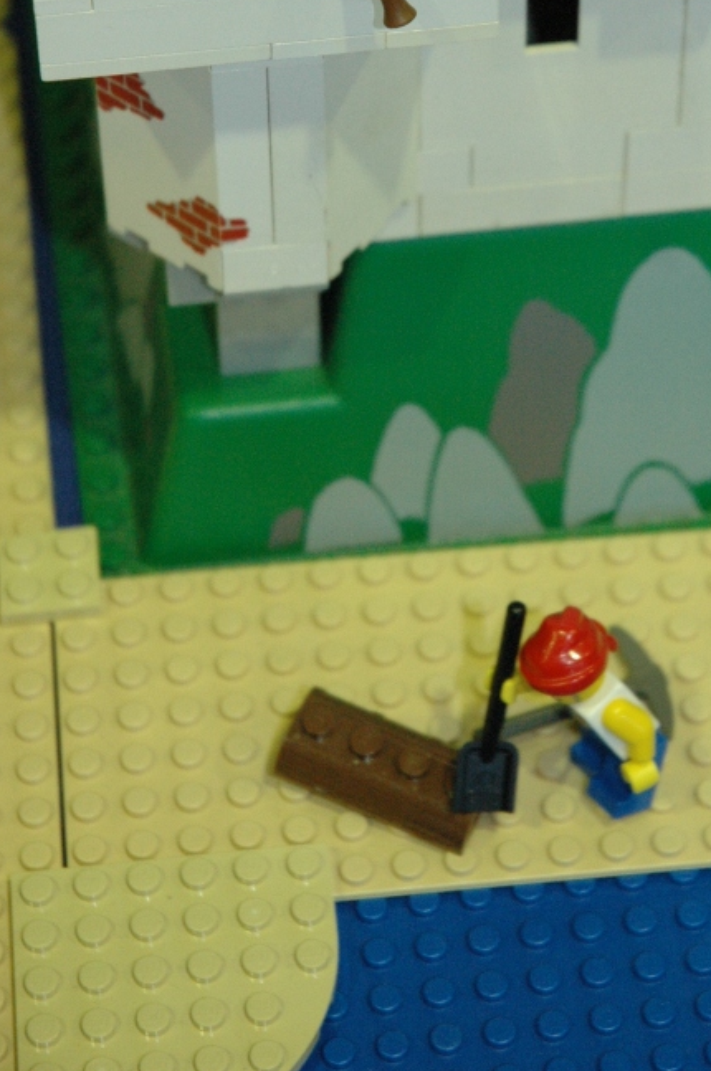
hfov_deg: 8.2
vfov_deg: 12.4
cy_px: 269
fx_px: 4933
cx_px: 516
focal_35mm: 166
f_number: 5.6
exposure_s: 1/30
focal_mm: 70
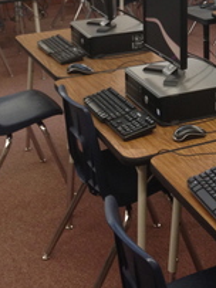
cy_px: -31
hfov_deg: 18.7
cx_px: 179
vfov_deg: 23.5
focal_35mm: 78
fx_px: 650
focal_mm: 4.12
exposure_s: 1/20
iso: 100
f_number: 2.4
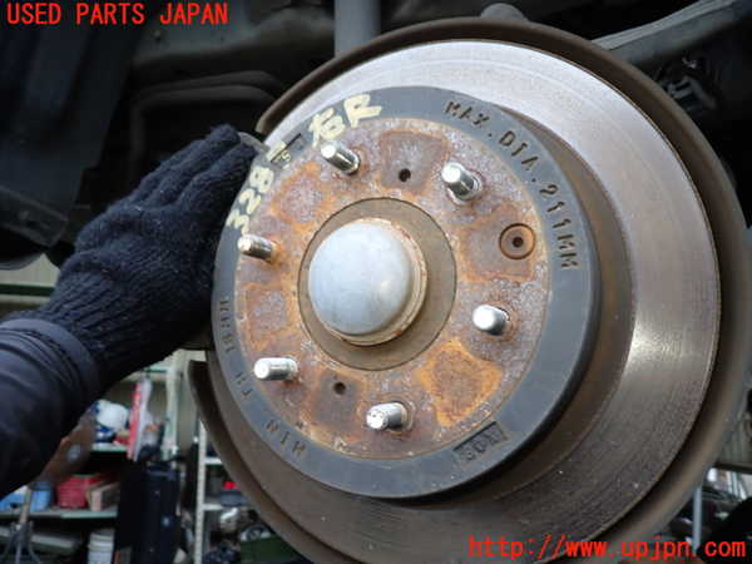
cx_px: 376
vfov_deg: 54.9
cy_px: 282
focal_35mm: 25
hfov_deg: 69.4
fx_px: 543
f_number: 2
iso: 200
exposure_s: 1/40
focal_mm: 4.5
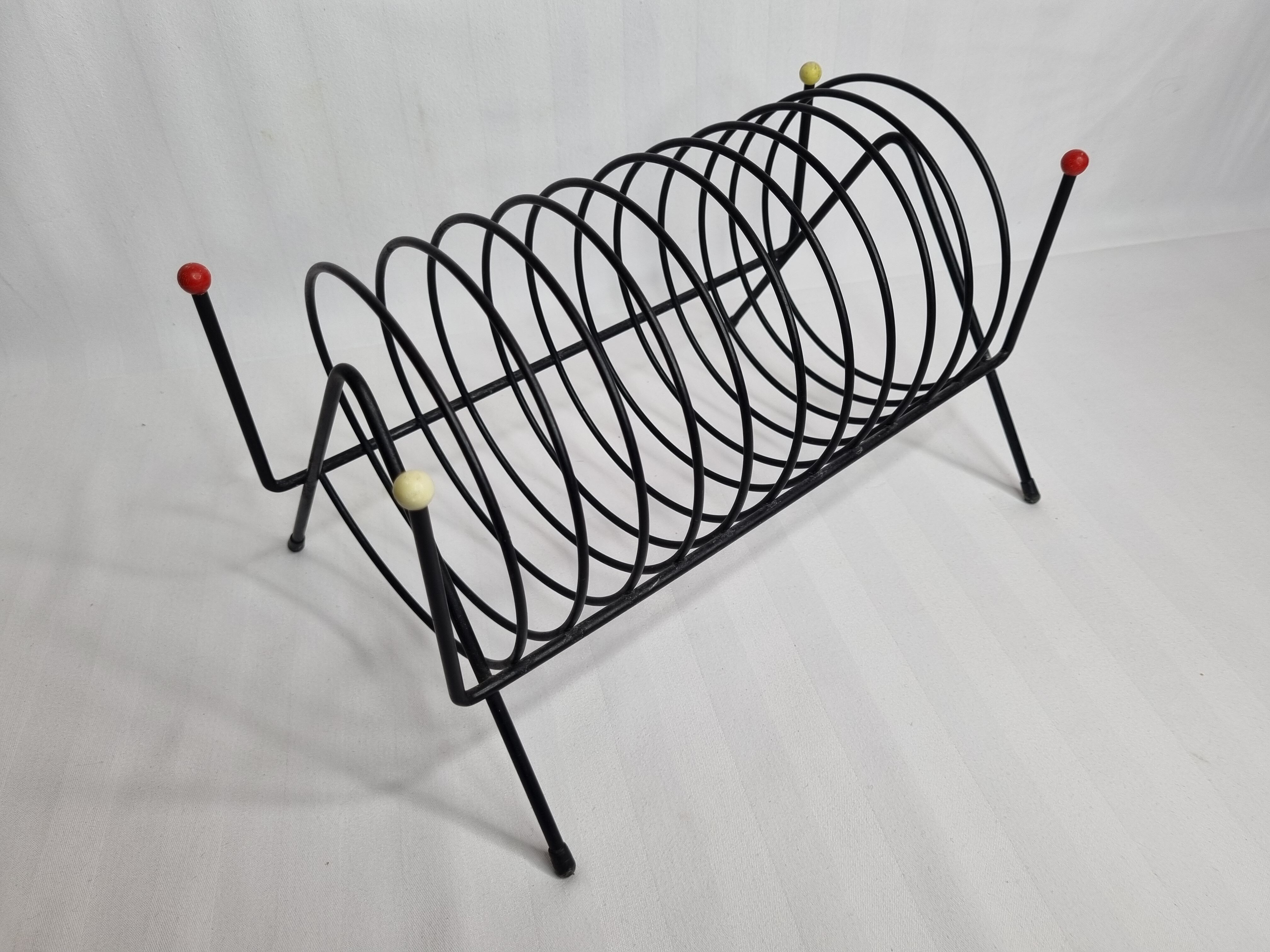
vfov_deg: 53.1
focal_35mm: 26
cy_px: 476
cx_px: 635
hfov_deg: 67.3
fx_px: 954
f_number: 1.8
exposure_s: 1/141
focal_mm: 5.4
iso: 50
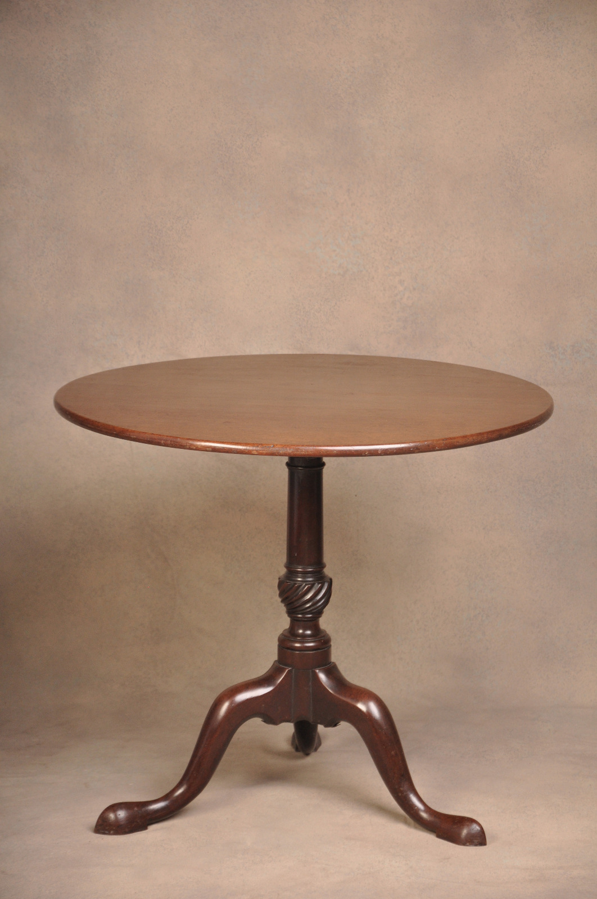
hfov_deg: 11.4
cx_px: 298
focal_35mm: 120
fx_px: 2994
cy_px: 450
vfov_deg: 17.1
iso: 640
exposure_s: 1/160
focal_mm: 80
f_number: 5.3
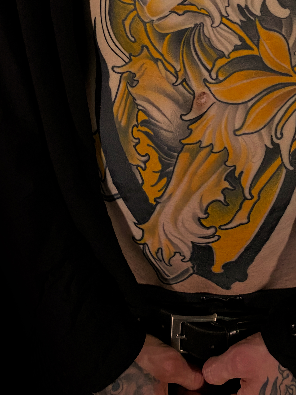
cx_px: 215
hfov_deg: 31.1
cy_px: 55
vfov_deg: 38.9
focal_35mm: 46
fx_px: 525
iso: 320
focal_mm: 4.25
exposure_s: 1/60
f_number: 1.8
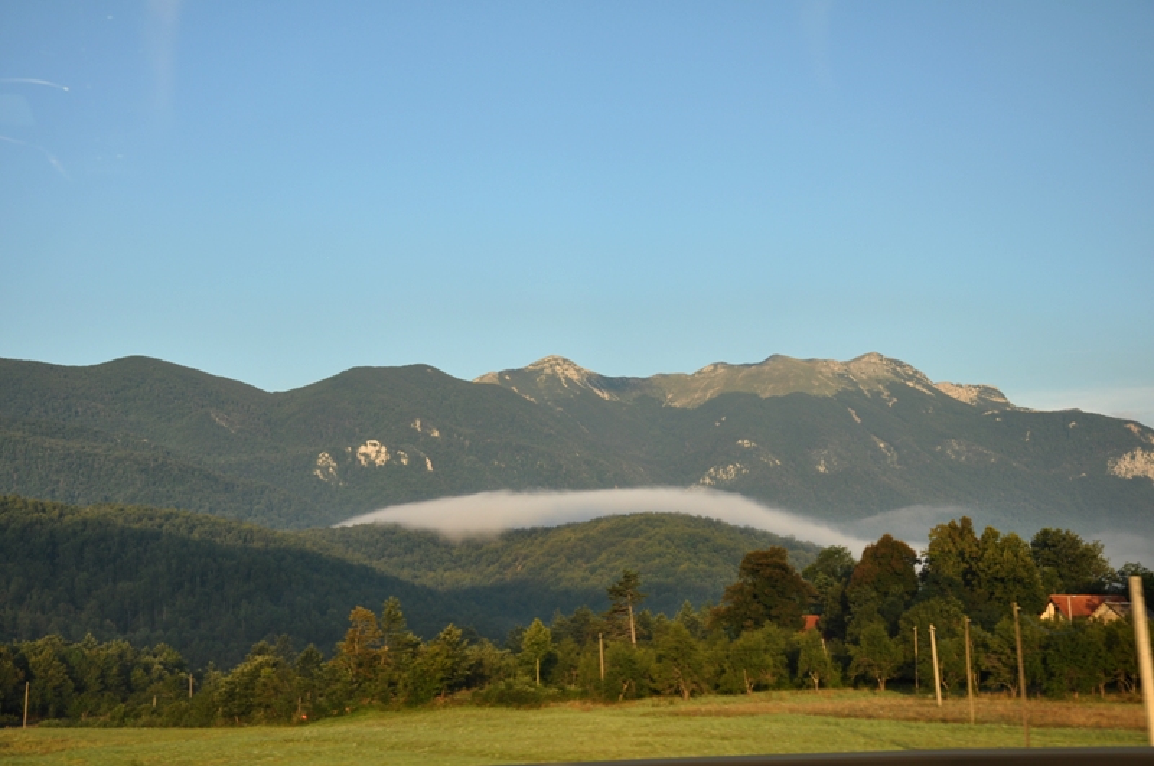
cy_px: 383
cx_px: 577
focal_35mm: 51
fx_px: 1633
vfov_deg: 26.4
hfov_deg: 38.9
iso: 200
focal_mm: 34
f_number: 7.1
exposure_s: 1/200
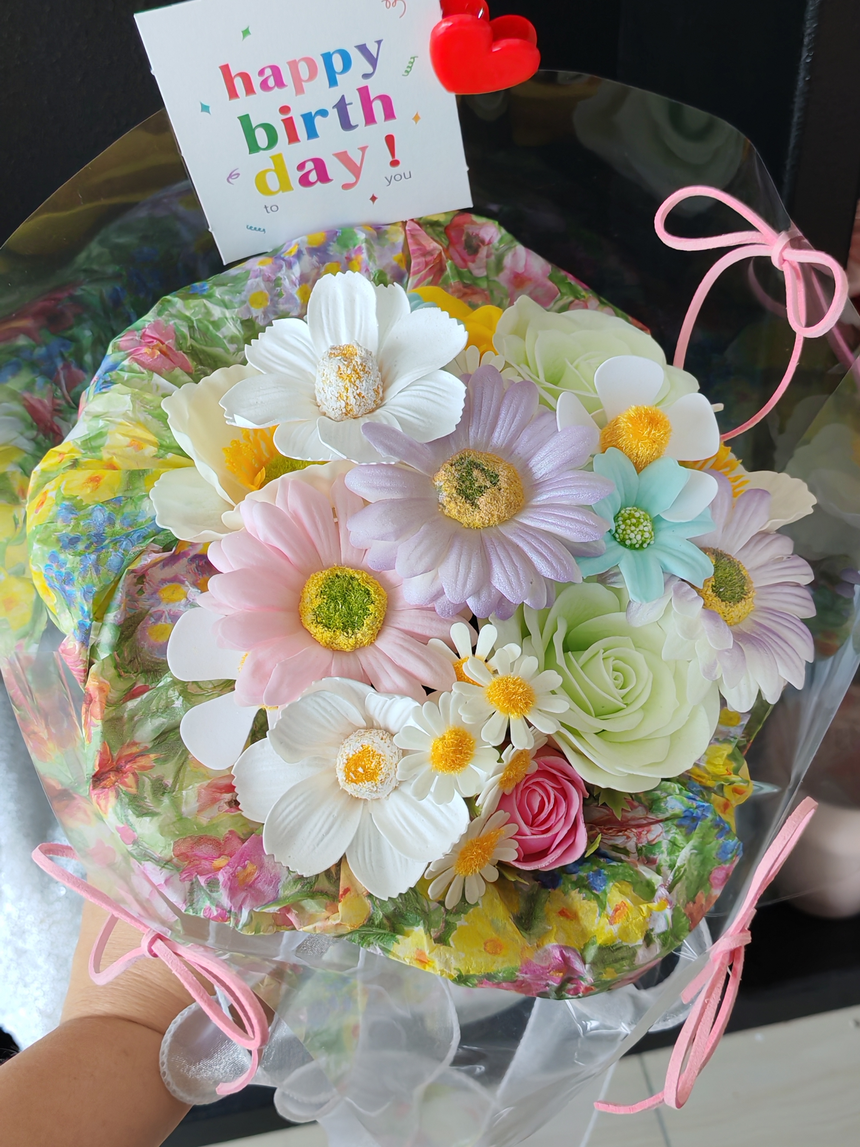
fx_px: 1524
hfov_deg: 31.5
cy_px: 574
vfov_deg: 41.2
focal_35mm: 46
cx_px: 430
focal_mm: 5.52
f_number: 1.95
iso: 100
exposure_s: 1/100
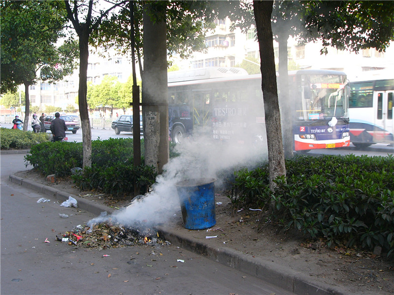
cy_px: 148
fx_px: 535
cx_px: 197
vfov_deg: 30.8
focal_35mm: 47
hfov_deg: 40.5
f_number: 2.8
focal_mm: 7.9
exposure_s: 1/60
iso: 50
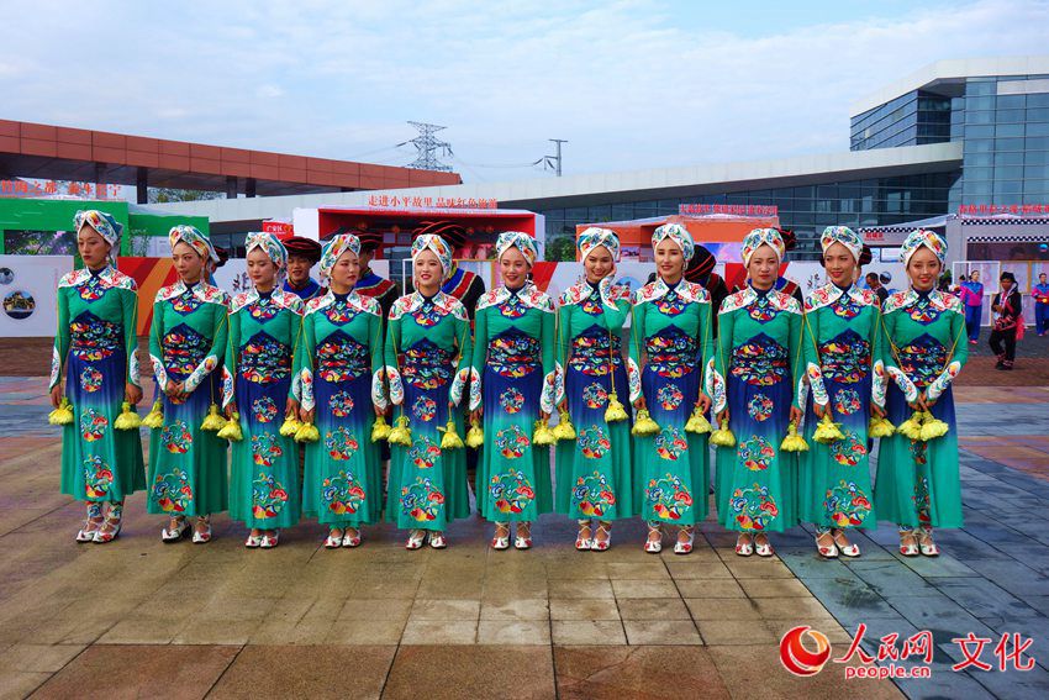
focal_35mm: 36
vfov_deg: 36.9
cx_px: 524
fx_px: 1049
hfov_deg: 53.1
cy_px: 350
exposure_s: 1/250
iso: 125
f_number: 5.6
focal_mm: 13.25
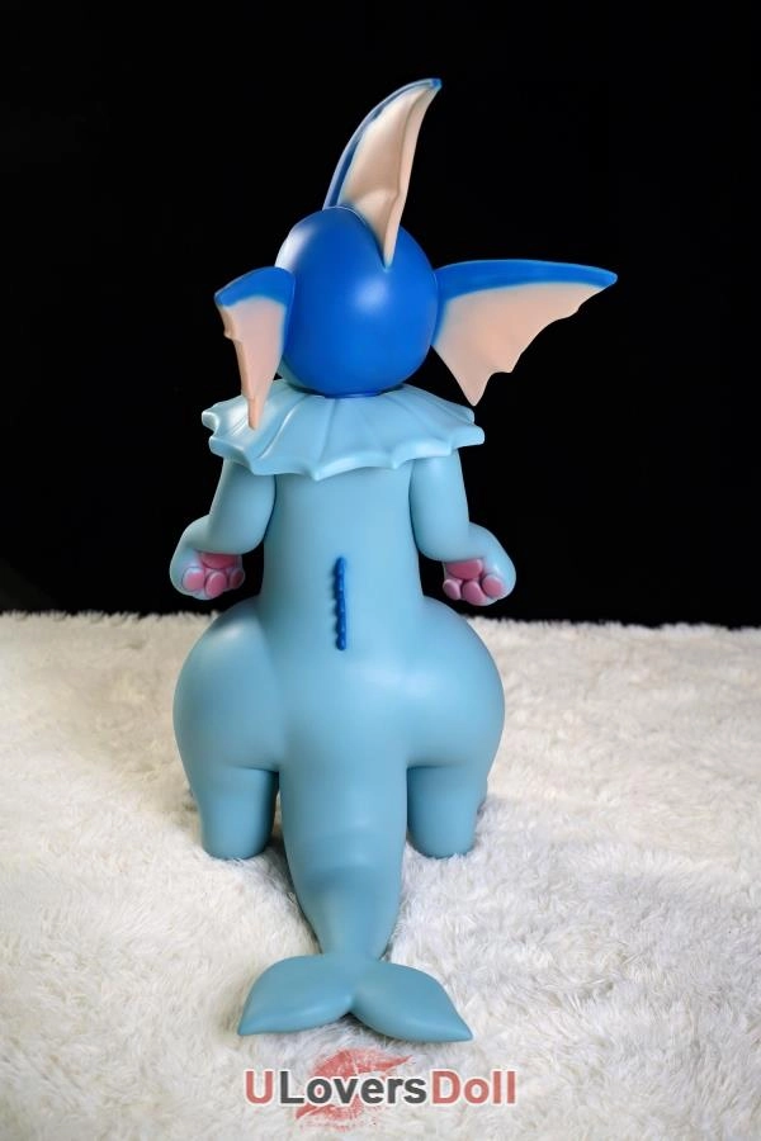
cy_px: 570
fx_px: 1649
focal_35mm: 52
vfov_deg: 38.2
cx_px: 380
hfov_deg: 26.0
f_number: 3.5
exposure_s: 1/50
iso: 50
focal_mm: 52
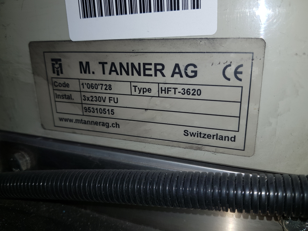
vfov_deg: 53.1
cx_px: 154
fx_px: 231
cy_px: 116
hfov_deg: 67.3
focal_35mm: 26
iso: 40
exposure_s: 1/738
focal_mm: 4.3
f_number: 1.7
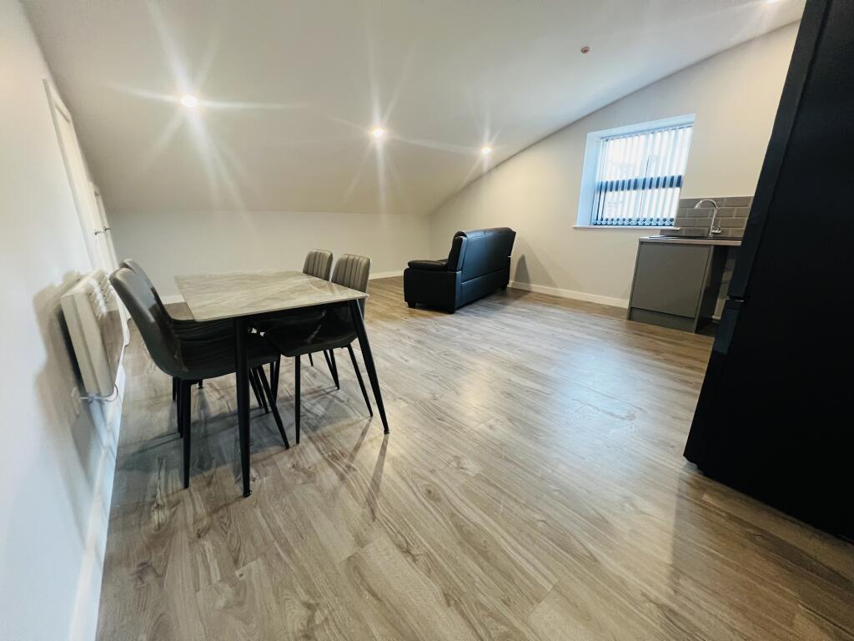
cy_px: 320
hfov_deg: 106.2
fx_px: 321
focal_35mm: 13
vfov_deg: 89.9
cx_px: 427
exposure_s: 1/50
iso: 400
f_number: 1.8
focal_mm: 1.57
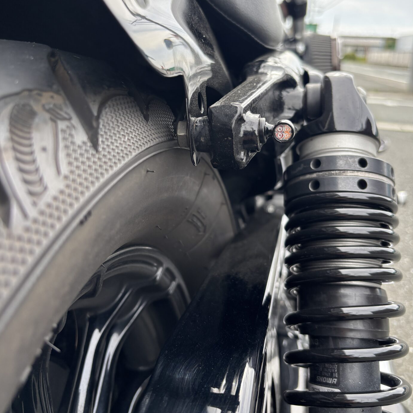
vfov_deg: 50.8
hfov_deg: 51.1
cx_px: 201
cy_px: 167
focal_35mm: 32
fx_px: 432
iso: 50
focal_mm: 5.96
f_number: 1.6
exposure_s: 1/393
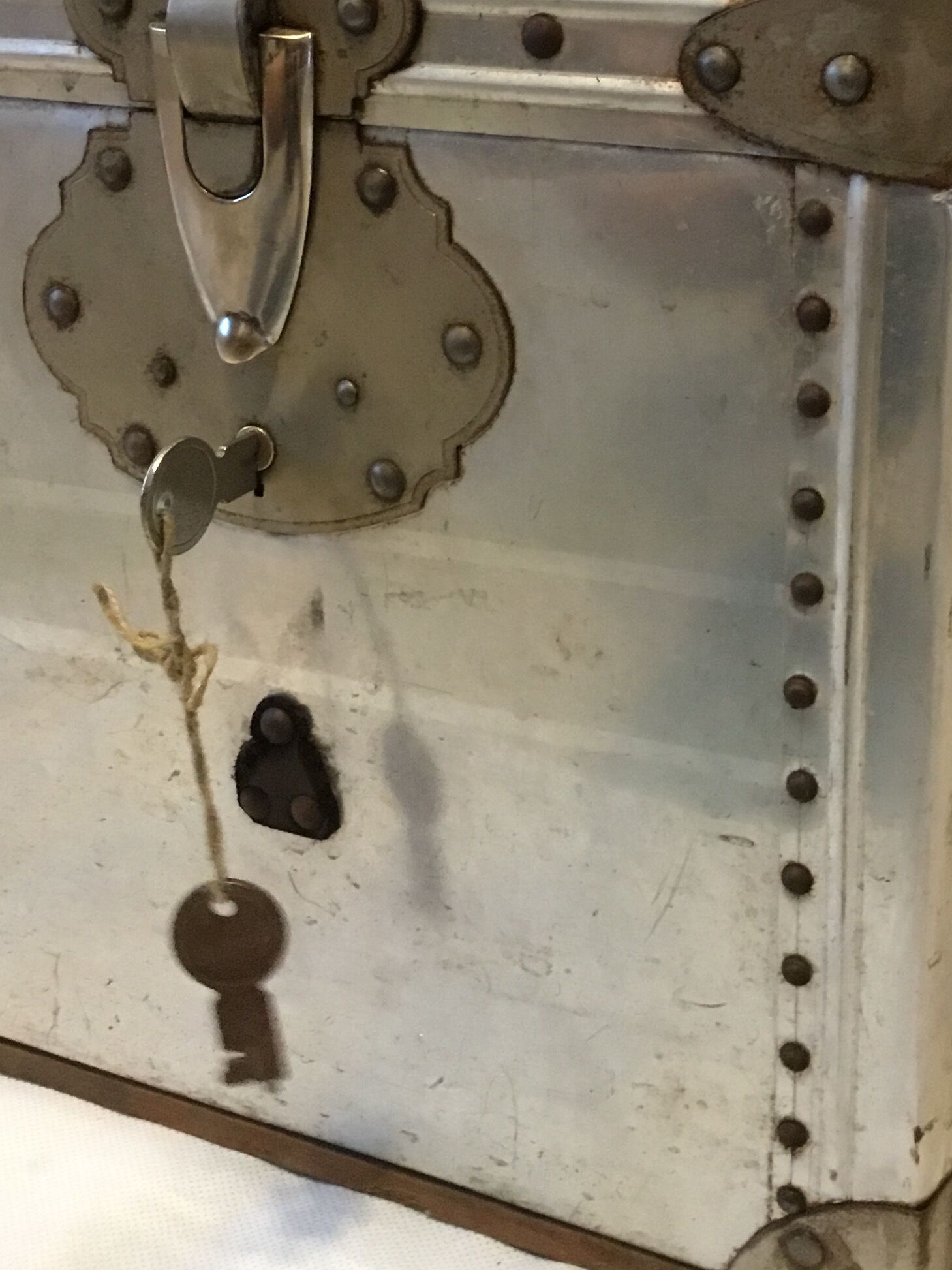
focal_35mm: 52
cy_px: 271
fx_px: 1907
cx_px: 559
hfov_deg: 28.0
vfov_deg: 35.7
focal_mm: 3.3
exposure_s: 1/17
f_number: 2.4
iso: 400
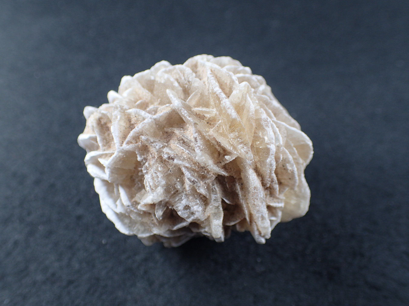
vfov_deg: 40.7
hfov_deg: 52.6
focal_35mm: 35
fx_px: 414
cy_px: 153
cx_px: 204
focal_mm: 6.42
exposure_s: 1/125
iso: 125
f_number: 2.6
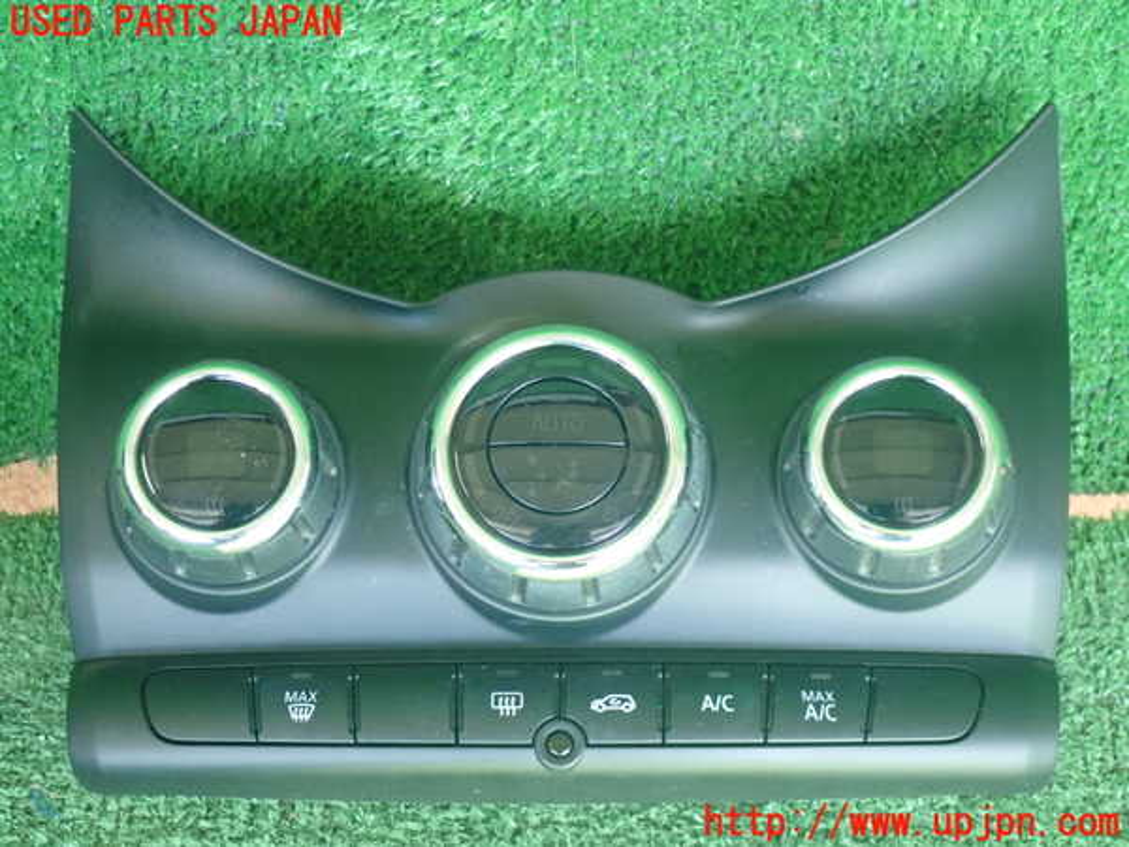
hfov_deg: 19.6
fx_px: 3261
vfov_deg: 14.8
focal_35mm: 100
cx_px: 564
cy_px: 424
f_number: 4.9
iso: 800
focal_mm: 18
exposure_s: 1/40
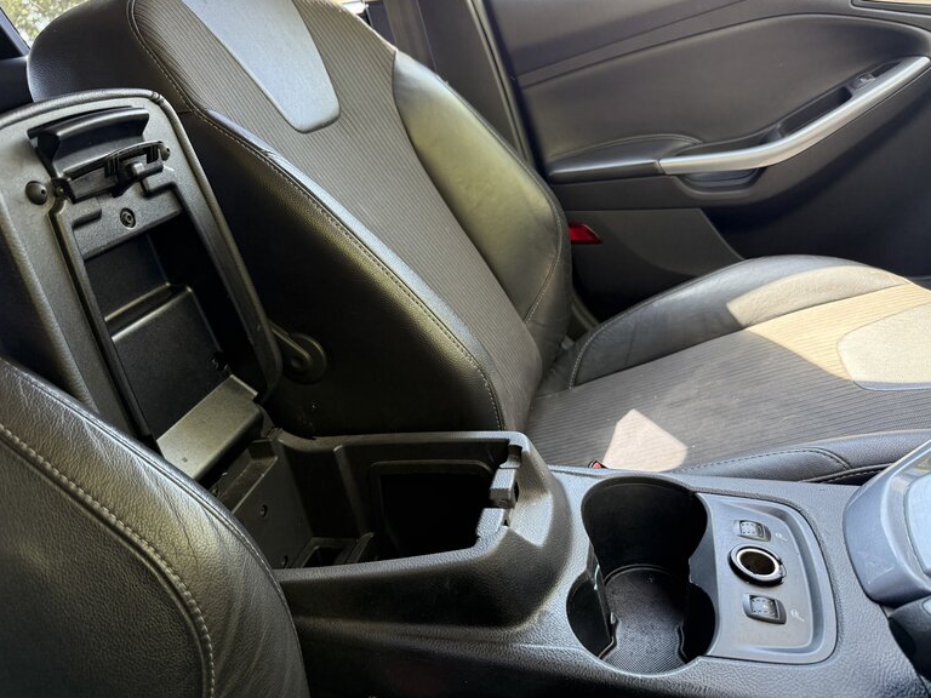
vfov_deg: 54.9
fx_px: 672
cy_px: 337
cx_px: 458
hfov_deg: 69.4
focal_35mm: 25
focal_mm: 6.76
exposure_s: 1/77
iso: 200
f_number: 1.78
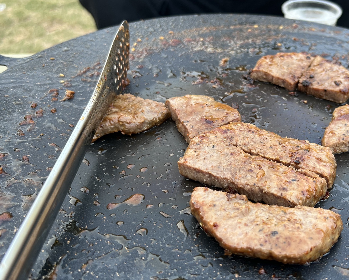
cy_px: 131
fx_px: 403
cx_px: 234
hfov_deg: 46.1
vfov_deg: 38.2
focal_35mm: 39
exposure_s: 1/121
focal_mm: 5.7
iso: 50
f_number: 1.5
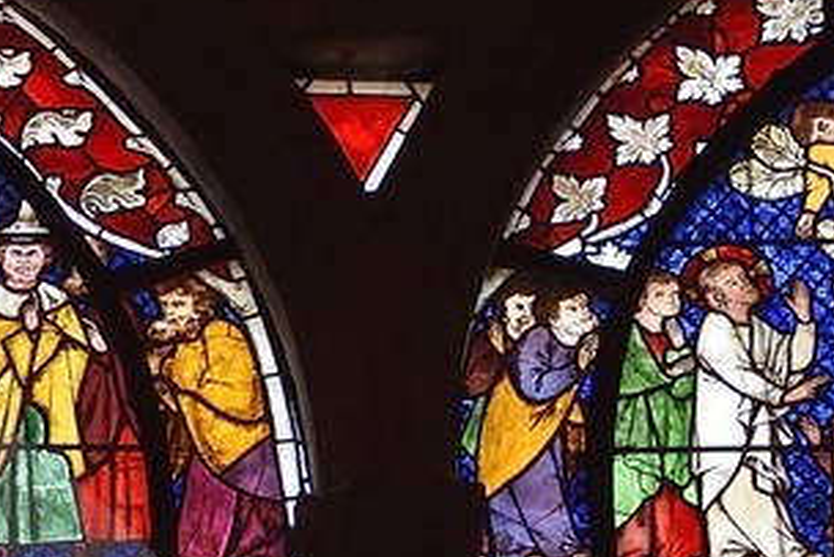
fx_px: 8529
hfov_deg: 5.5
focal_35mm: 368
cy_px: 1355
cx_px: -653
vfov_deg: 3.7
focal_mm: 70
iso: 1600
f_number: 7.1
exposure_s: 1/100
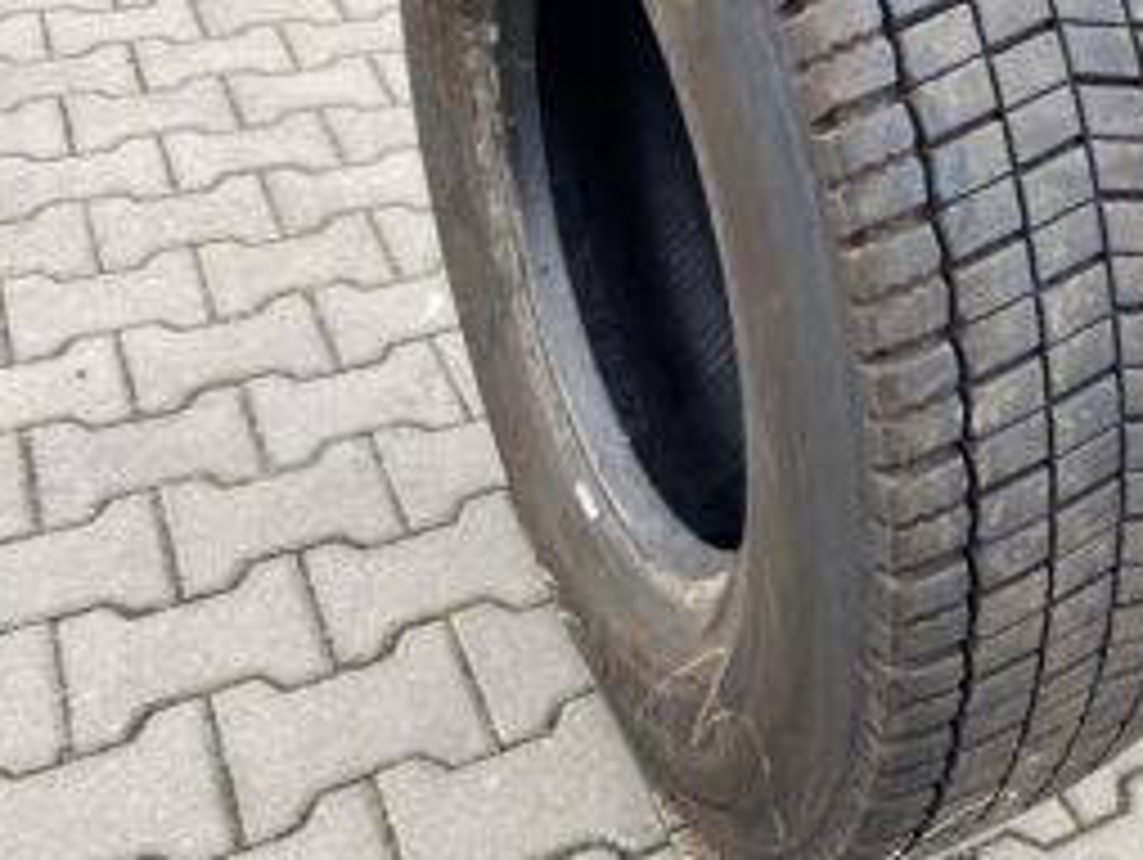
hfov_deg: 40.7
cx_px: 950
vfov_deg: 32.4
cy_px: 223
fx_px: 1454
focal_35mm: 44
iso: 32
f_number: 1.8
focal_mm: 4.25
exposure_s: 1/122
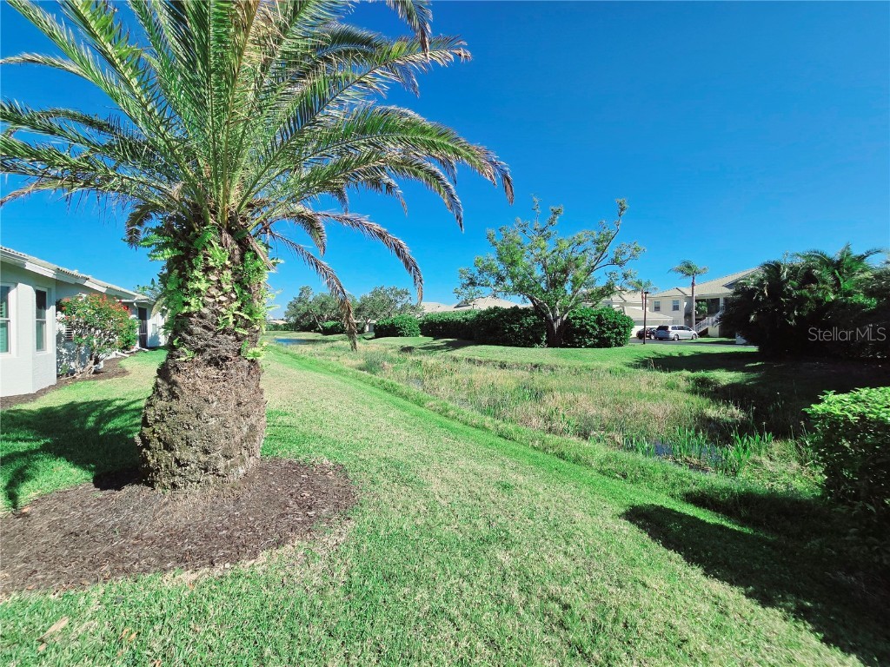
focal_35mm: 13
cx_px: 445
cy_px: 334
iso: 50
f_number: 2.2
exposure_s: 1/2500
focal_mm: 2.2
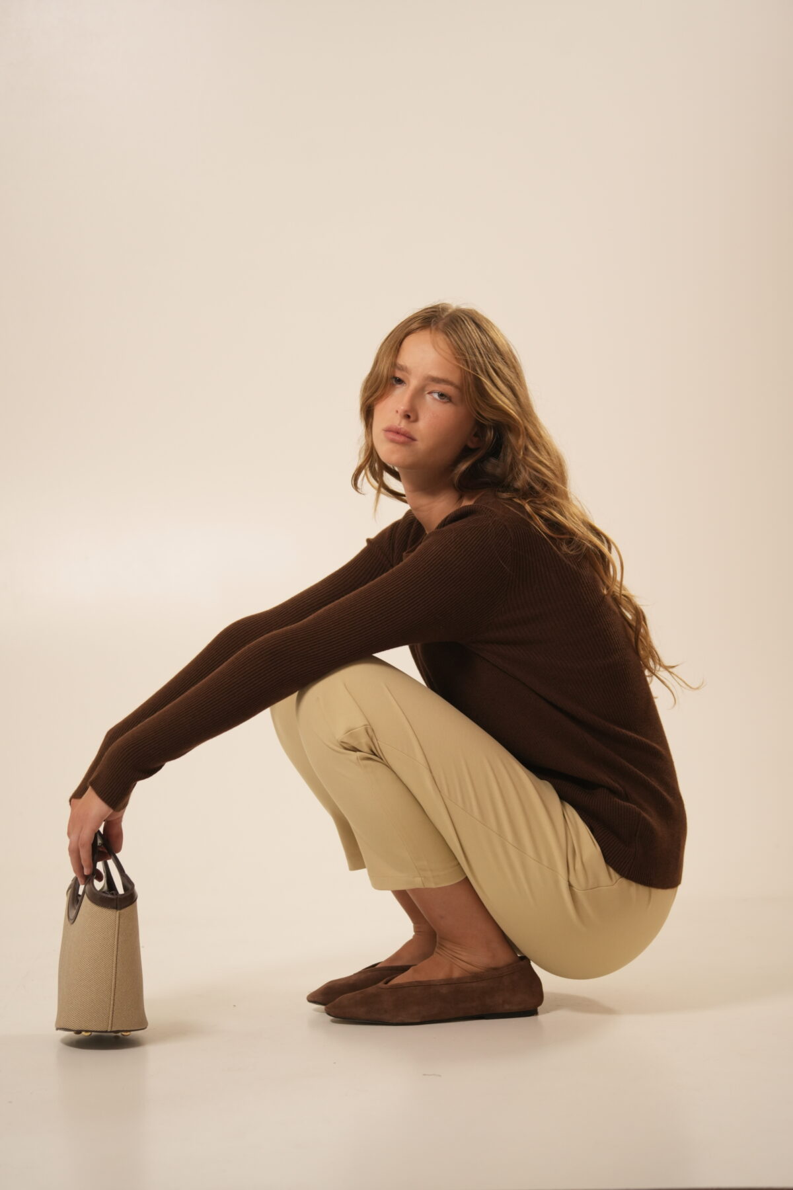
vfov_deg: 18.4
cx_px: 396
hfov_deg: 12.3
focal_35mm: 111
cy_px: 595
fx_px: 3667
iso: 1250
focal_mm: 111
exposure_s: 1/125
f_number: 4
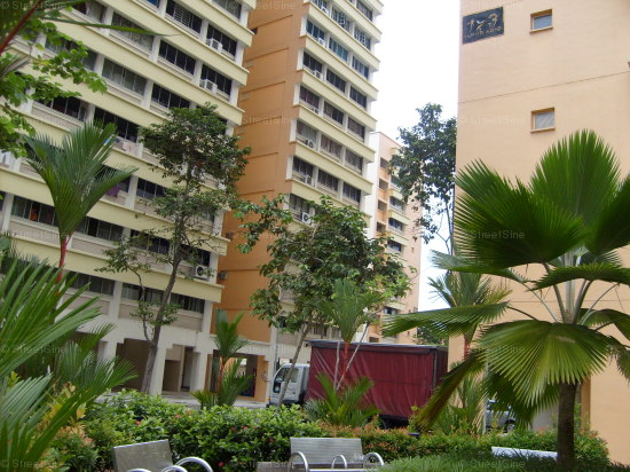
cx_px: 315
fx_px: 637
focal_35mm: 35
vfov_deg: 40.7
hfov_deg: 52.6
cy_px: 236
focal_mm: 5.8
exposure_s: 1/90
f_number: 7.1
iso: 80
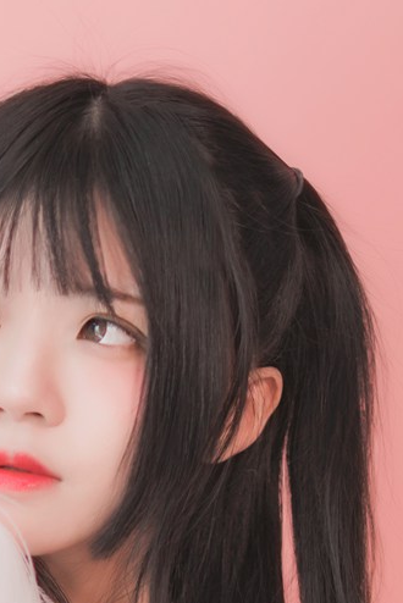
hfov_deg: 7.5
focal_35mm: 182
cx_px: 23
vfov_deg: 10.9
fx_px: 3052
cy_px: 919
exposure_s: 1/320
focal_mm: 50
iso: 320
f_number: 1.4
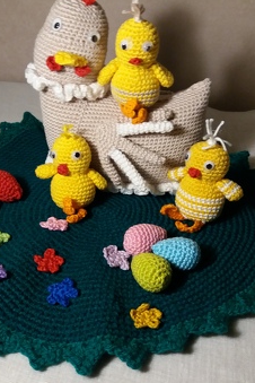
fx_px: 425
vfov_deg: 48.5
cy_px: 198
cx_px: 95
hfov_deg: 33.2
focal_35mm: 40
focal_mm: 3.7
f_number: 1.9
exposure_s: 1/33
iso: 125
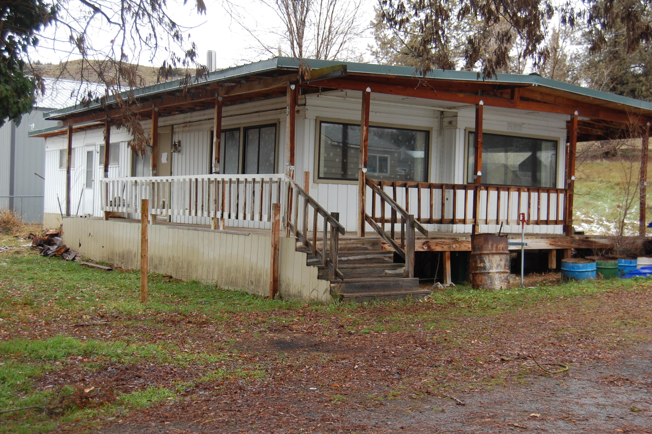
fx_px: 868
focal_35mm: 48
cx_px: 326
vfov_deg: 28.0
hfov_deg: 41.1
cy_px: 217
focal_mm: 32
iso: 400
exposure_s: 1/80
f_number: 4.5
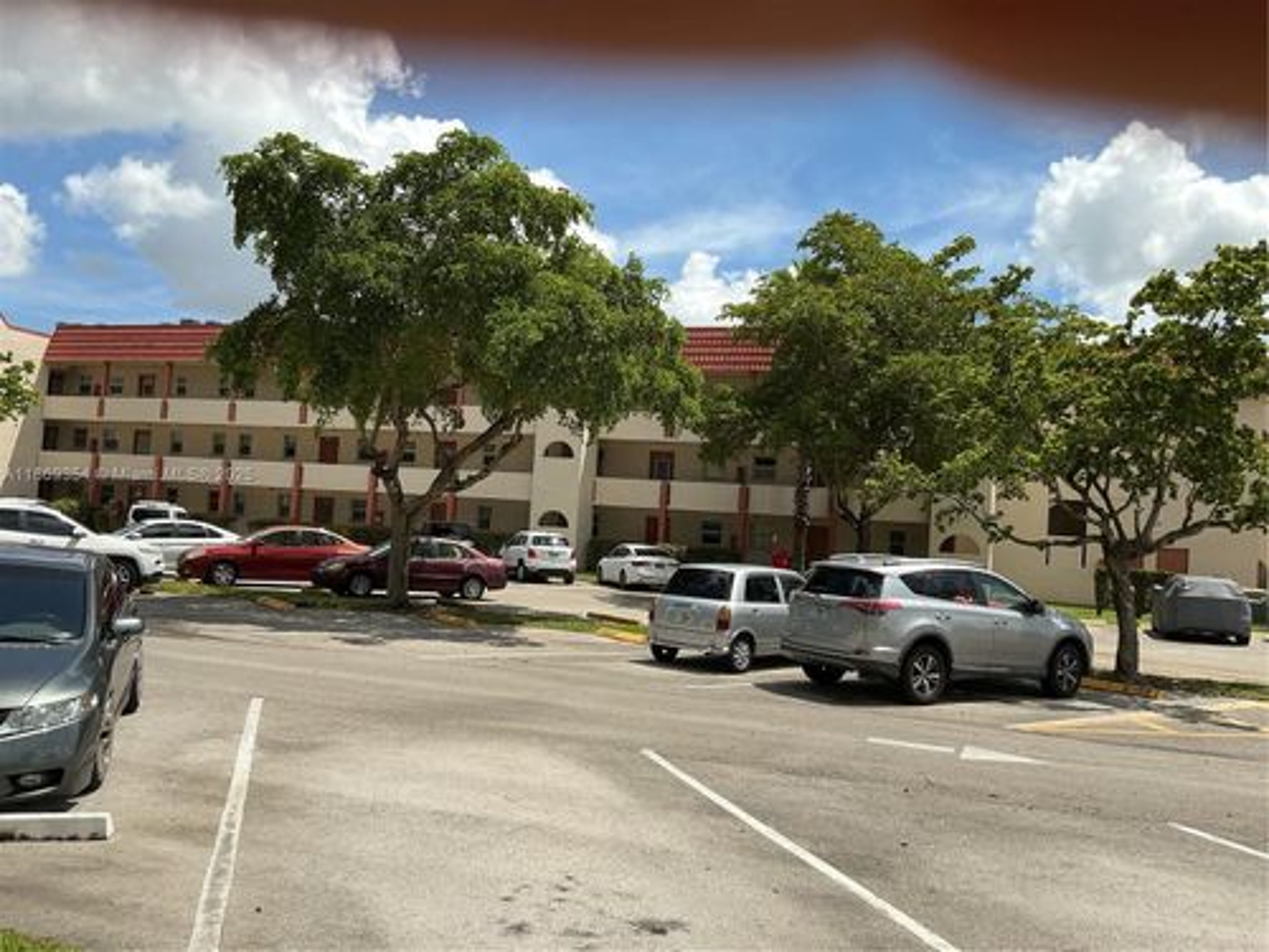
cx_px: 634
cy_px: 476
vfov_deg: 48.2
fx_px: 1063
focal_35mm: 29
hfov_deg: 61.7
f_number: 1.8
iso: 25
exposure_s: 1/2538
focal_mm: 3
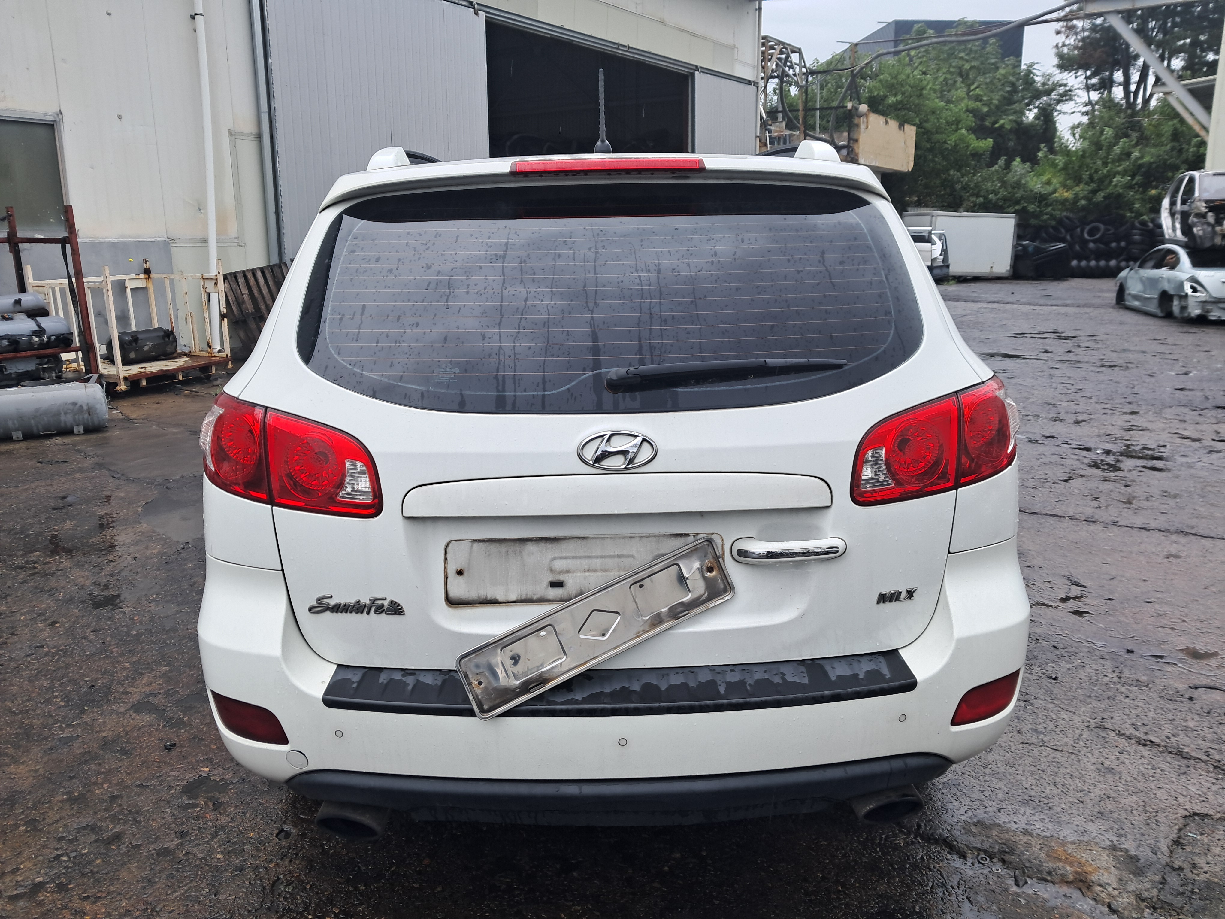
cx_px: 612
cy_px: 460
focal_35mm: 27
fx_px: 955
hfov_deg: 65.3
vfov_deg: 51.4
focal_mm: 4
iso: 50
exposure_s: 1/189
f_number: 1.8
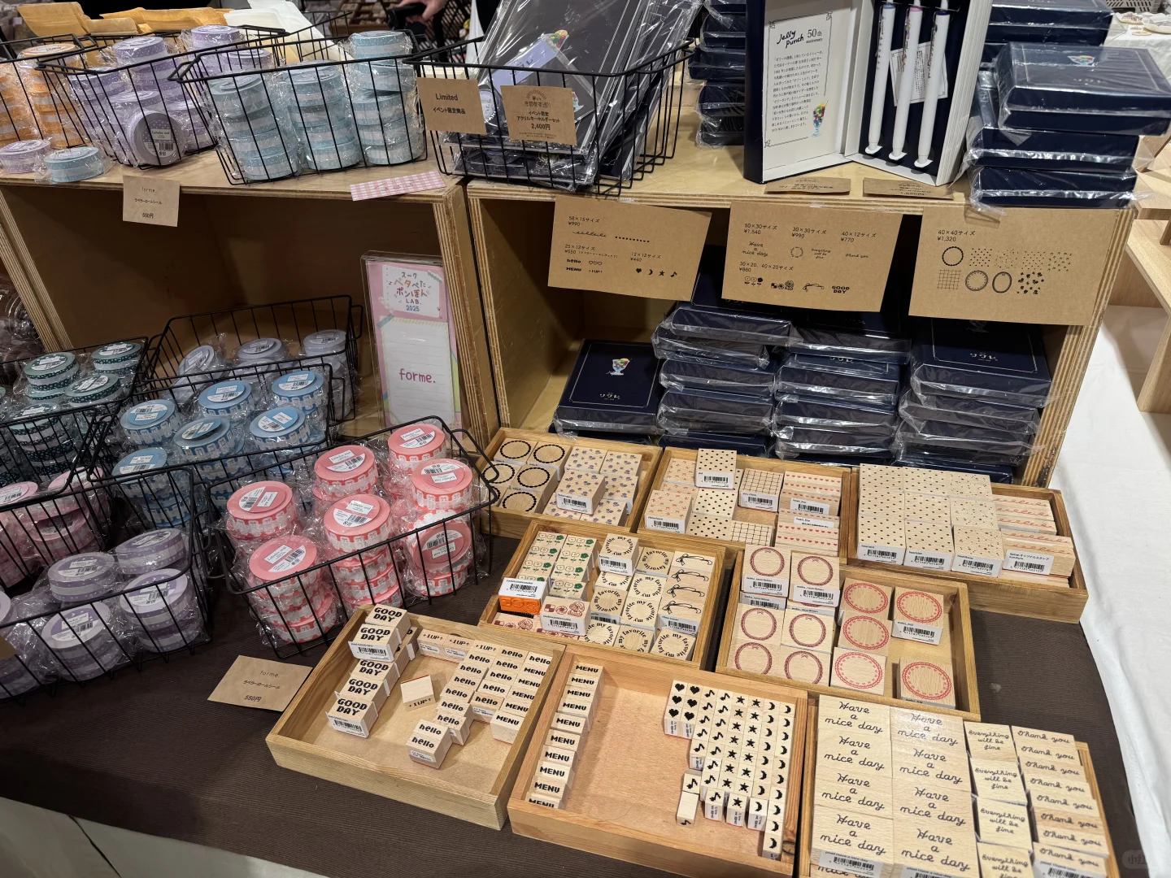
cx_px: 586
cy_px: 439
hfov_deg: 71.6
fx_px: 812
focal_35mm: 24
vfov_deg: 56.8
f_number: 1.78
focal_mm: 6.76
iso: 64
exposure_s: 1/116
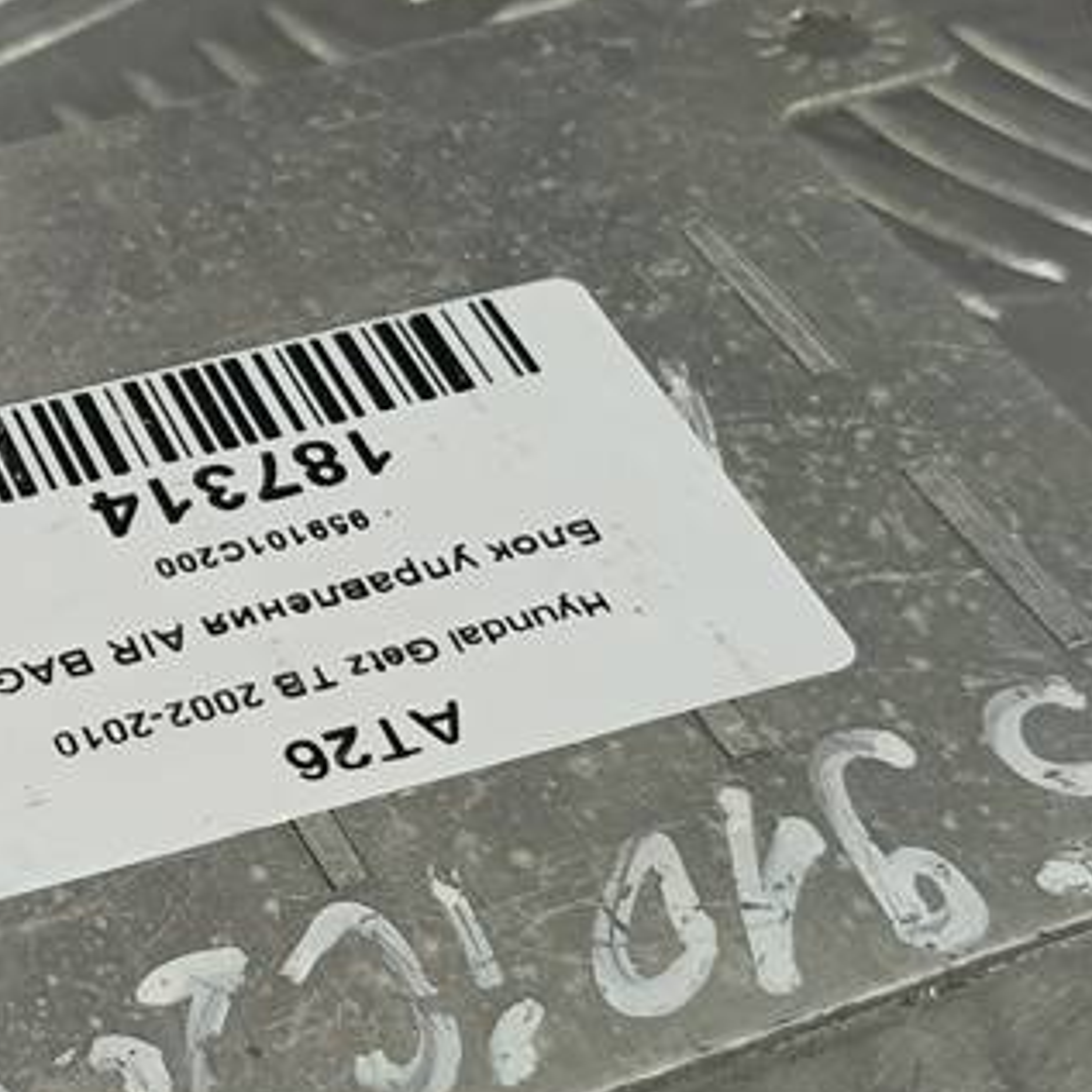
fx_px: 2748
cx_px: 217
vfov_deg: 22.4
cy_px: 699
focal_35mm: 77
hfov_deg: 22.2
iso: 88
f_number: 1.6
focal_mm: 4.11
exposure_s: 1/50
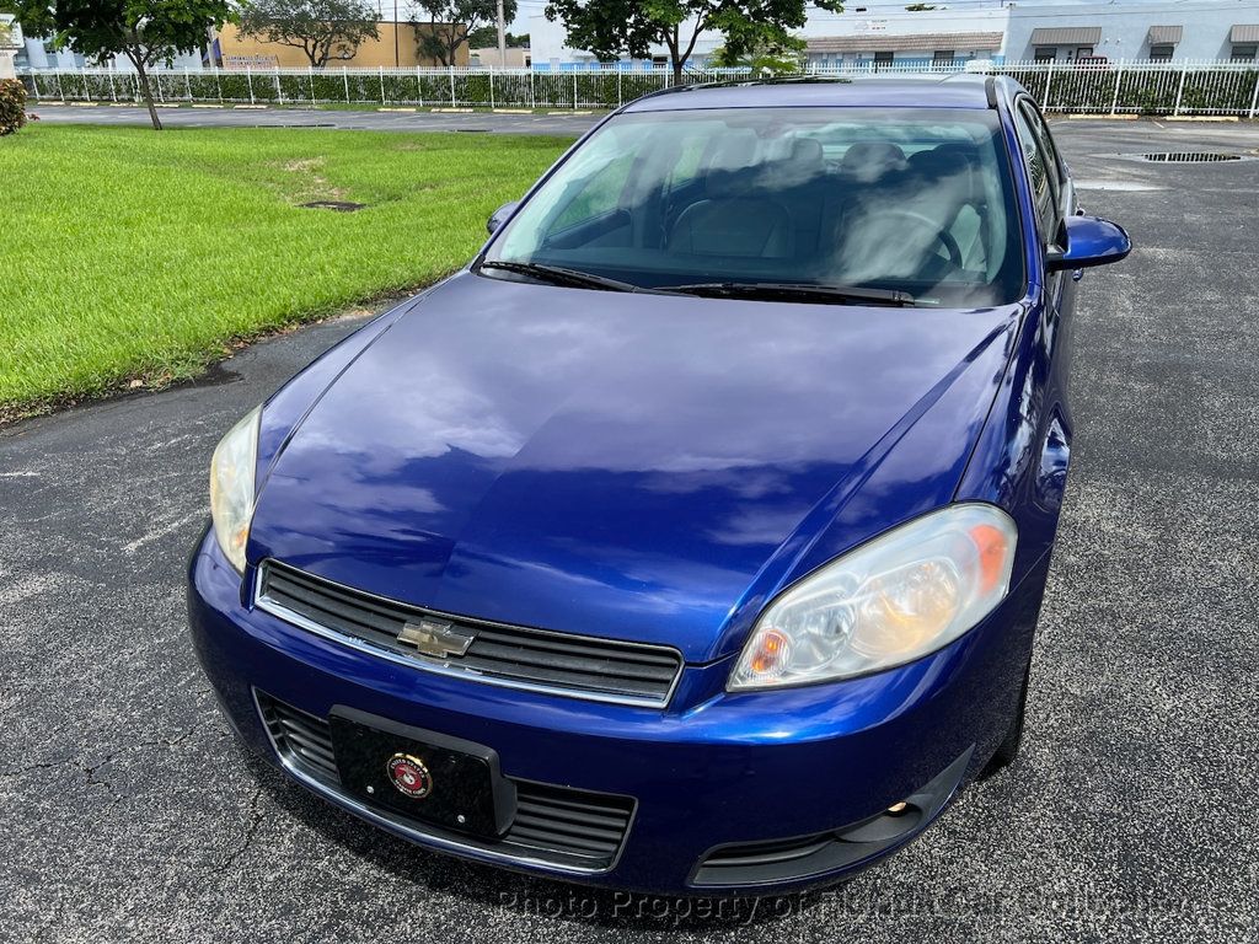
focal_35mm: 26
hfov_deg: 67.3
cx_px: 630
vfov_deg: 53.1
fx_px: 946
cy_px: 472
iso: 50
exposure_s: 1/2083
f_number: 1.5
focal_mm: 5.7
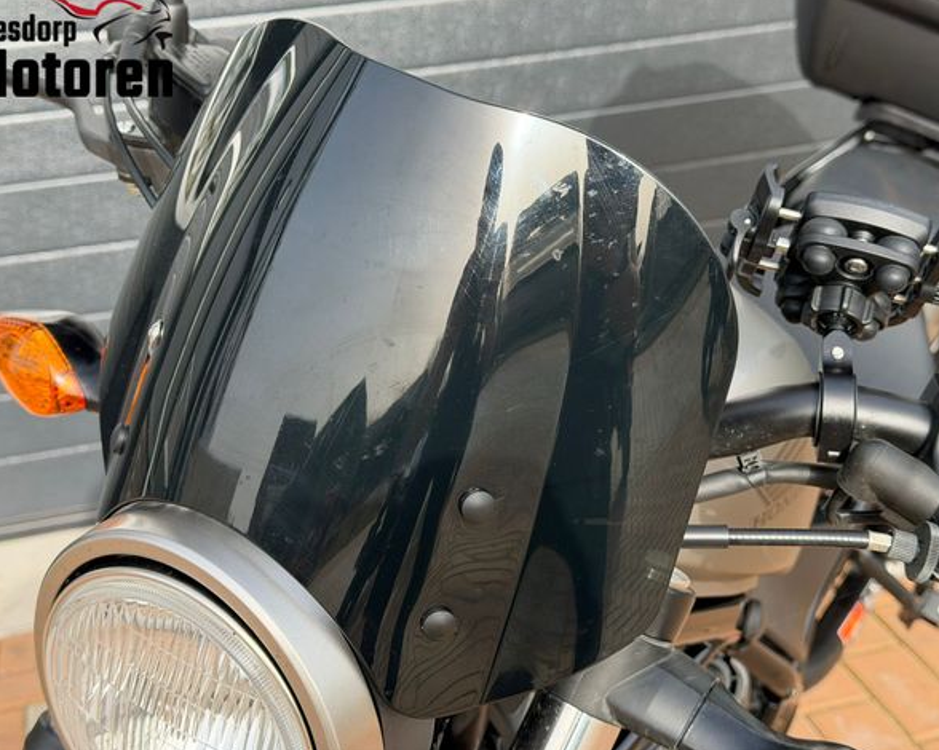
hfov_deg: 36.7
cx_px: 479
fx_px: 1417
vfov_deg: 29.7
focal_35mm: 51
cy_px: 373
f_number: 1.78
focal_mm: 6.76
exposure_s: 1/1116
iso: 100
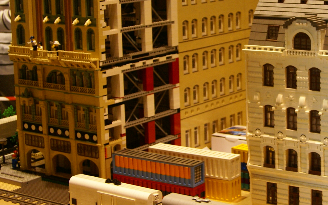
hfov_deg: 23.0
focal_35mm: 88
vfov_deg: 14.8
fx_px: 787
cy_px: 60
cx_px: 286
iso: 400
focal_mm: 28
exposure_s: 1/25
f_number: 4
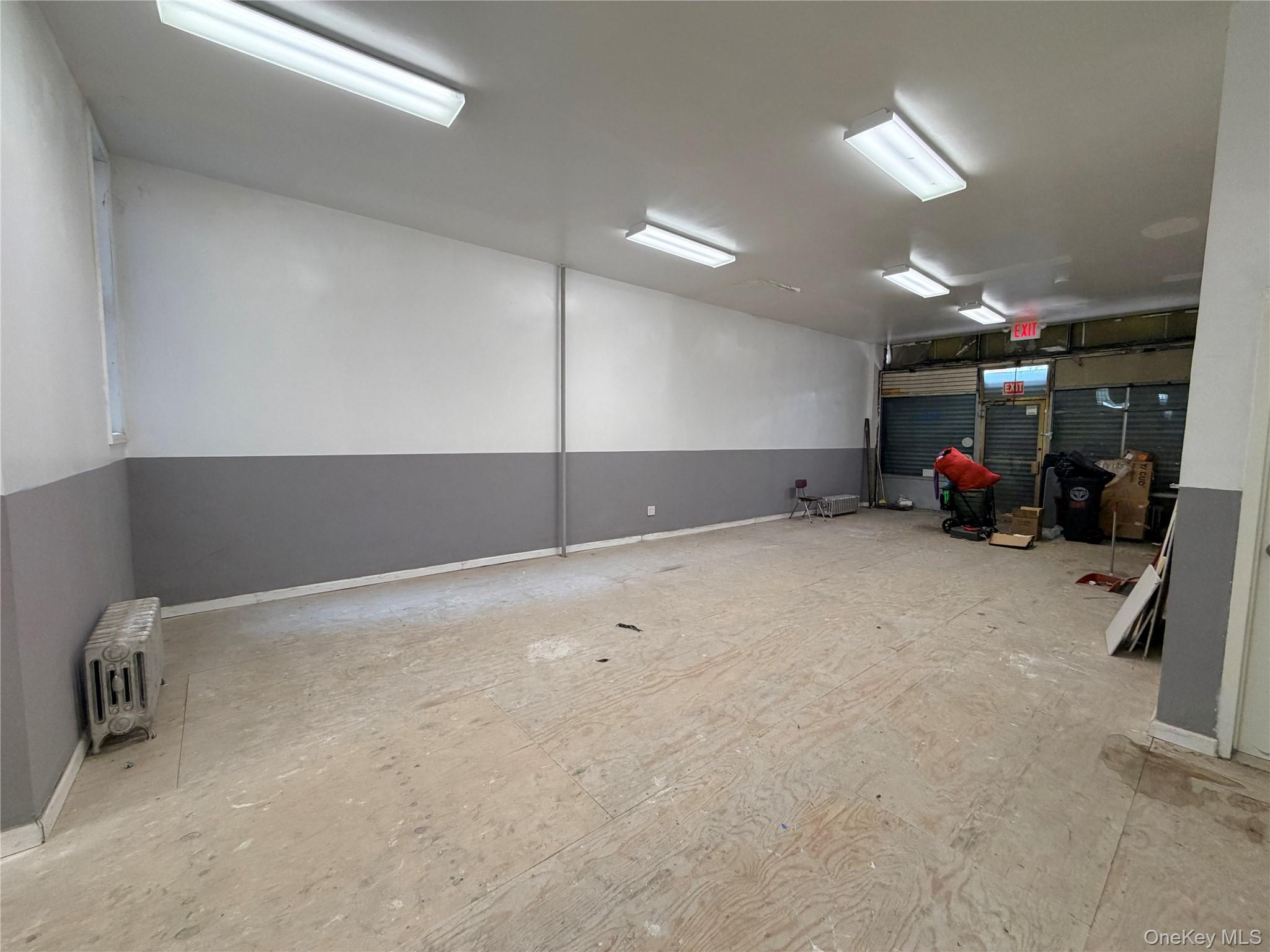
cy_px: 476
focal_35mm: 14
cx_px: 635
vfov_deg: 85.7
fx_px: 514
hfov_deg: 102.1
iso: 160
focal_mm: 2.22
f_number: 2.2
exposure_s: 1/60
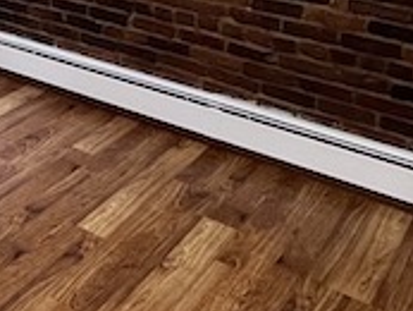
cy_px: -98
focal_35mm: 60
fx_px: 716
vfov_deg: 21.9
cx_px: -95
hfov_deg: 27.8
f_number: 1.8
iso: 400
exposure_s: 1/60
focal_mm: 1.57
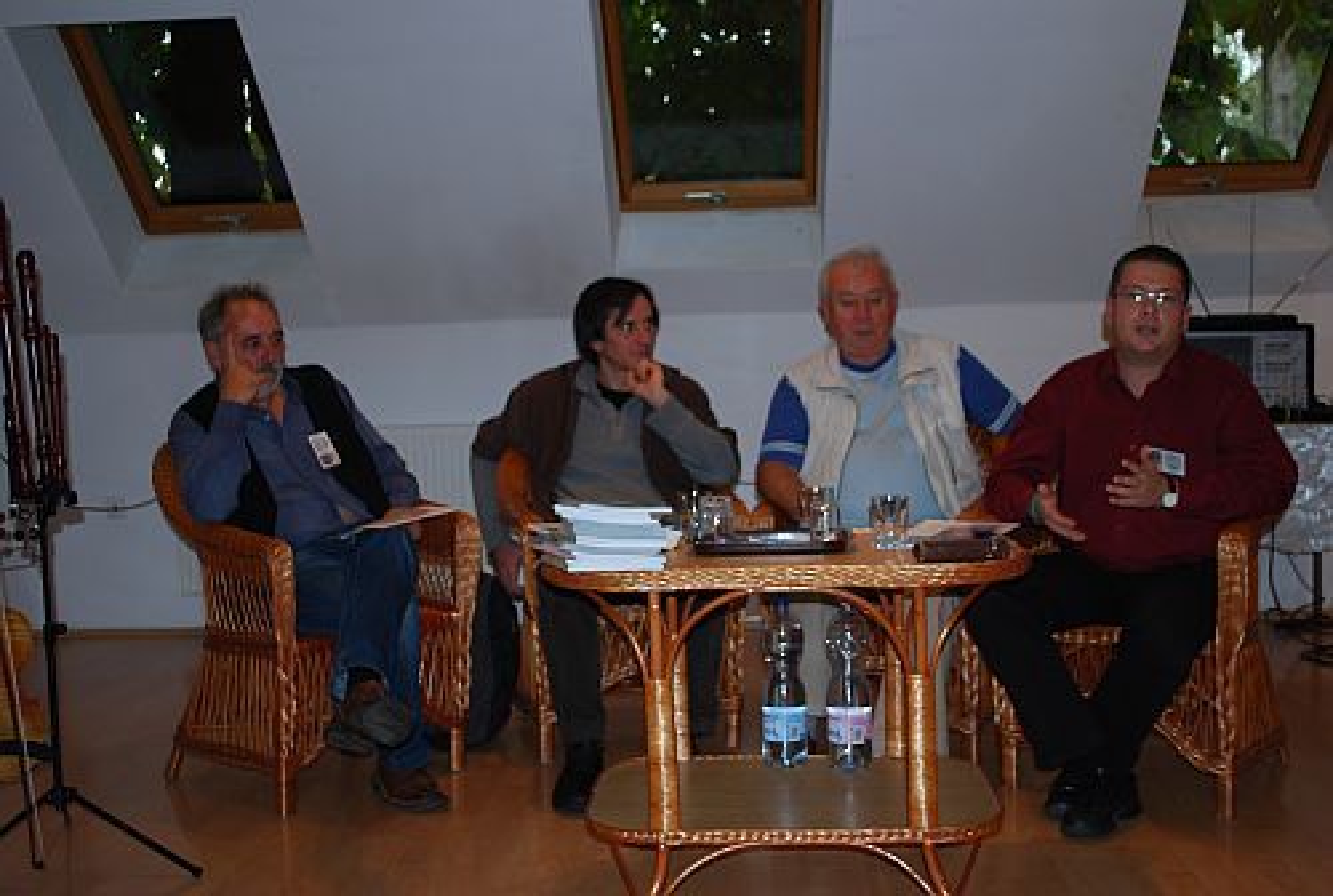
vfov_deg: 34.4
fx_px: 1448
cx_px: 666
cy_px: 448
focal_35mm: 39
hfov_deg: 49.4
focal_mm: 26
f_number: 4.5
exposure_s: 1/60
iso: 200
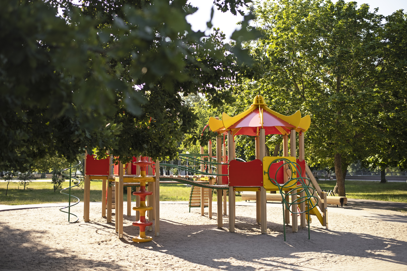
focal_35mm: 35
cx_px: 204
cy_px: 136
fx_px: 396
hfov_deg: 54.4
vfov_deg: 37.9
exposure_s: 1/1000
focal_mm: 23
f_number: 2
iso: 80
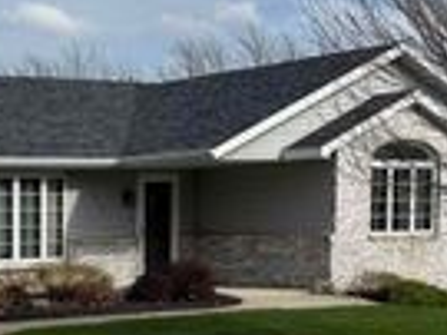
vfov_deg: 16.2
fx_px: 1148
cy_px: 340
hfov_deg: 20.3
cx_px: -123
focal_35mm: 89
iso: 80
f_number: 1.78
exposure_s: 1/7353
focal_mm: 6.76
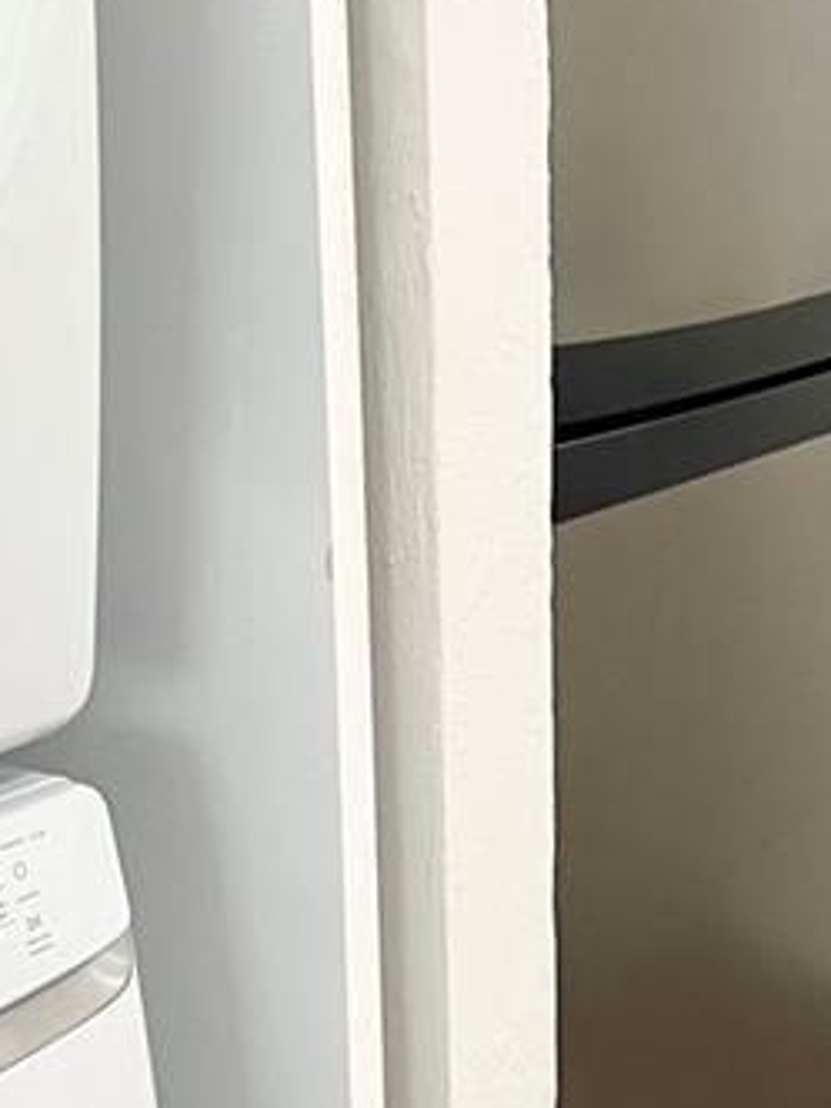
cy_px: 511
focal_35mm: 94
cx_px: 634
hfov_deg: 15.6
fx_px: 3009
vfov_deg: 20.9
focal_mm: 5.1
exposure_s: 1/60
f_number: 1.6
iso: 160
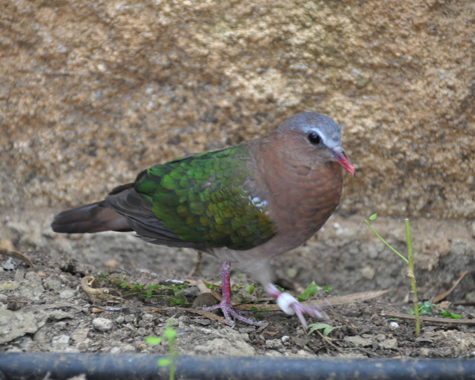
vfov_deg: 3.0
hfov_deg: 3.8
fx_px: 7156
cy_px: 190
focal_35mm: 509
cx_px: 214
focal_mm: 300
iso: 1000
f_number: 5.6
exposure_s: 1/160
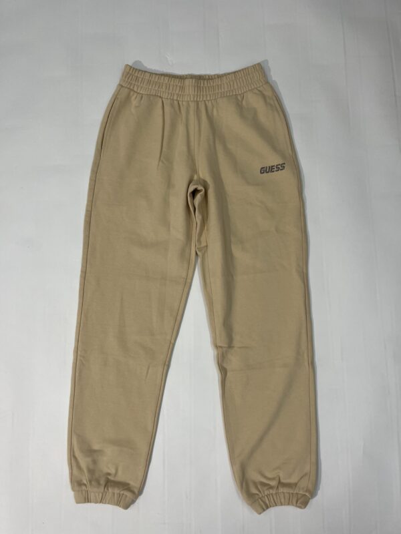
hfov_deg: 53.1
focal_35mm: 26
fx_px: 402
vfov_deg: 67.3
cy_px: 267
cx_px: 200
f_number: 1.6
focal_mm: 5.1
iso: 50
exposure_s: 1/100
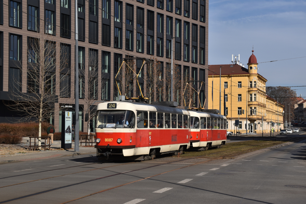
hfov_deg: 31.9
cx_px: 153
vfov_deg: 21.6
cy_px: 102
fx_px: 536
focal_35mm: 63
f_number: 8
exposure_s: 1/640
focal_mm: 42
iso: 100
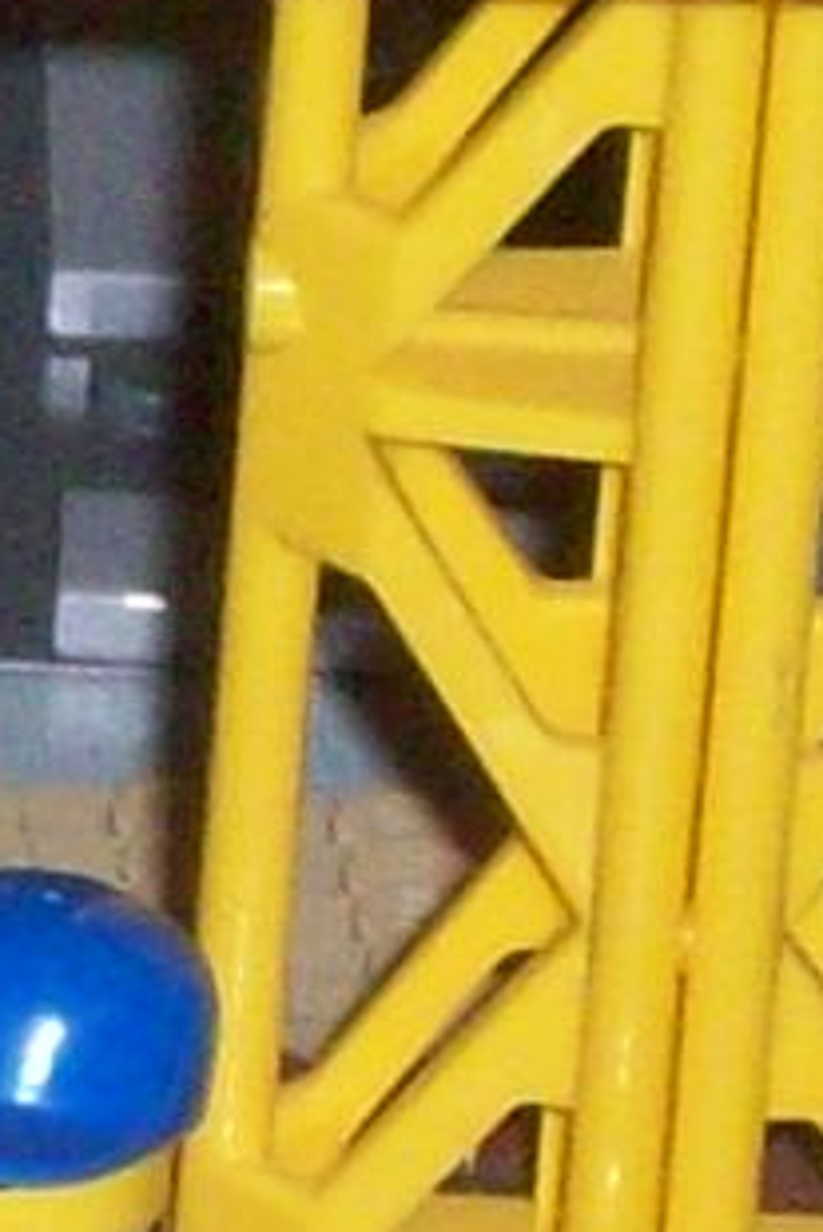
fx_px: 33086
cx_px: -2270
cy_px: 688
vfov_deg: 2.1
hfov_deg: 1.4
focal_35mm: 966
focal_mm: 18.6
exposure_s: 1/128
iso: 200
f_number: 5.2
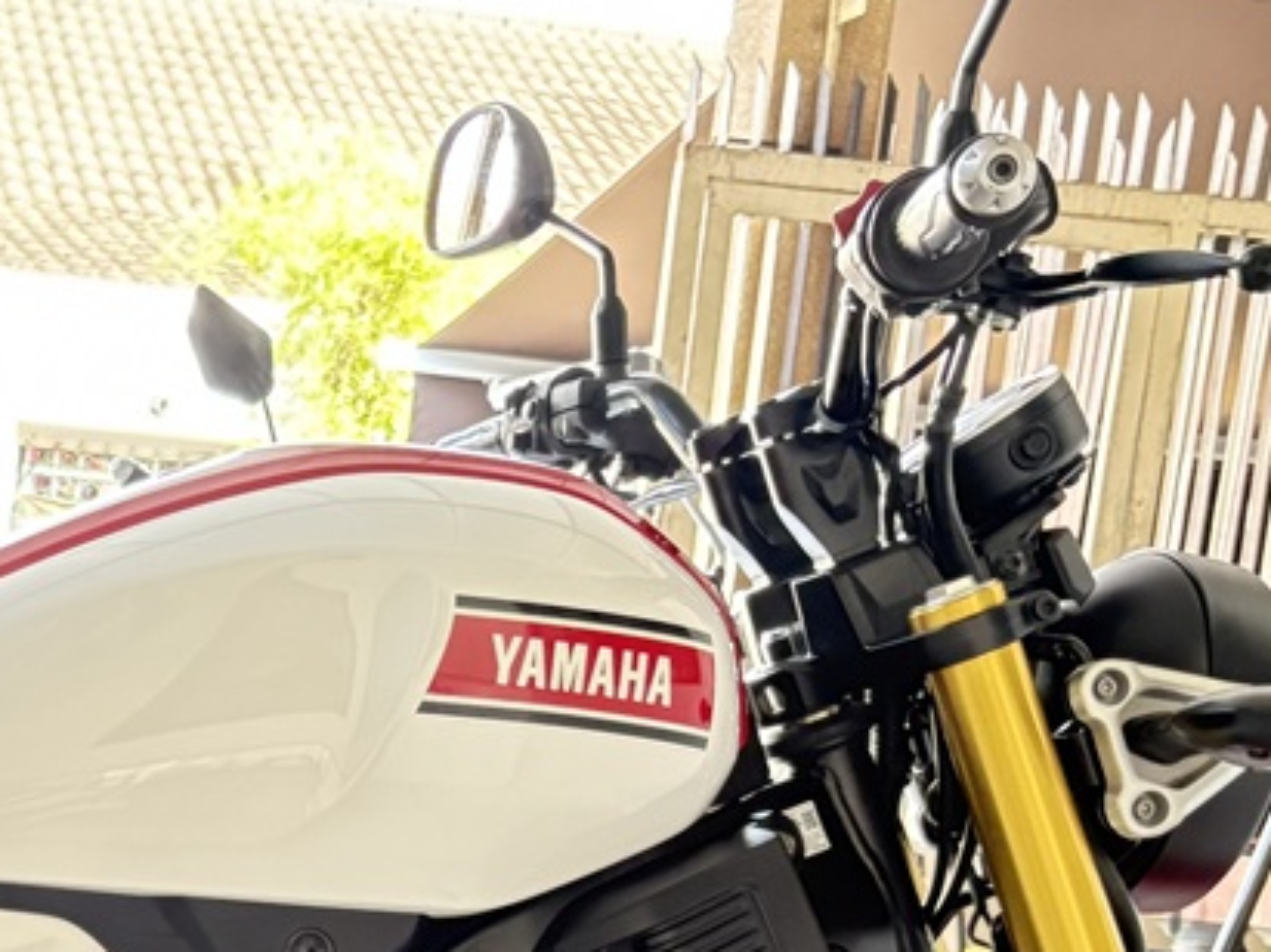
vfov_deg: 17.1
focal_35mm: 81
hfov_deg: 22.7
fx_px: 2973
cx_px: -139
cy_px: 1261
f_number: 1.6
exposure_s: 1/60
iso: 400
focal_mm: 5.96
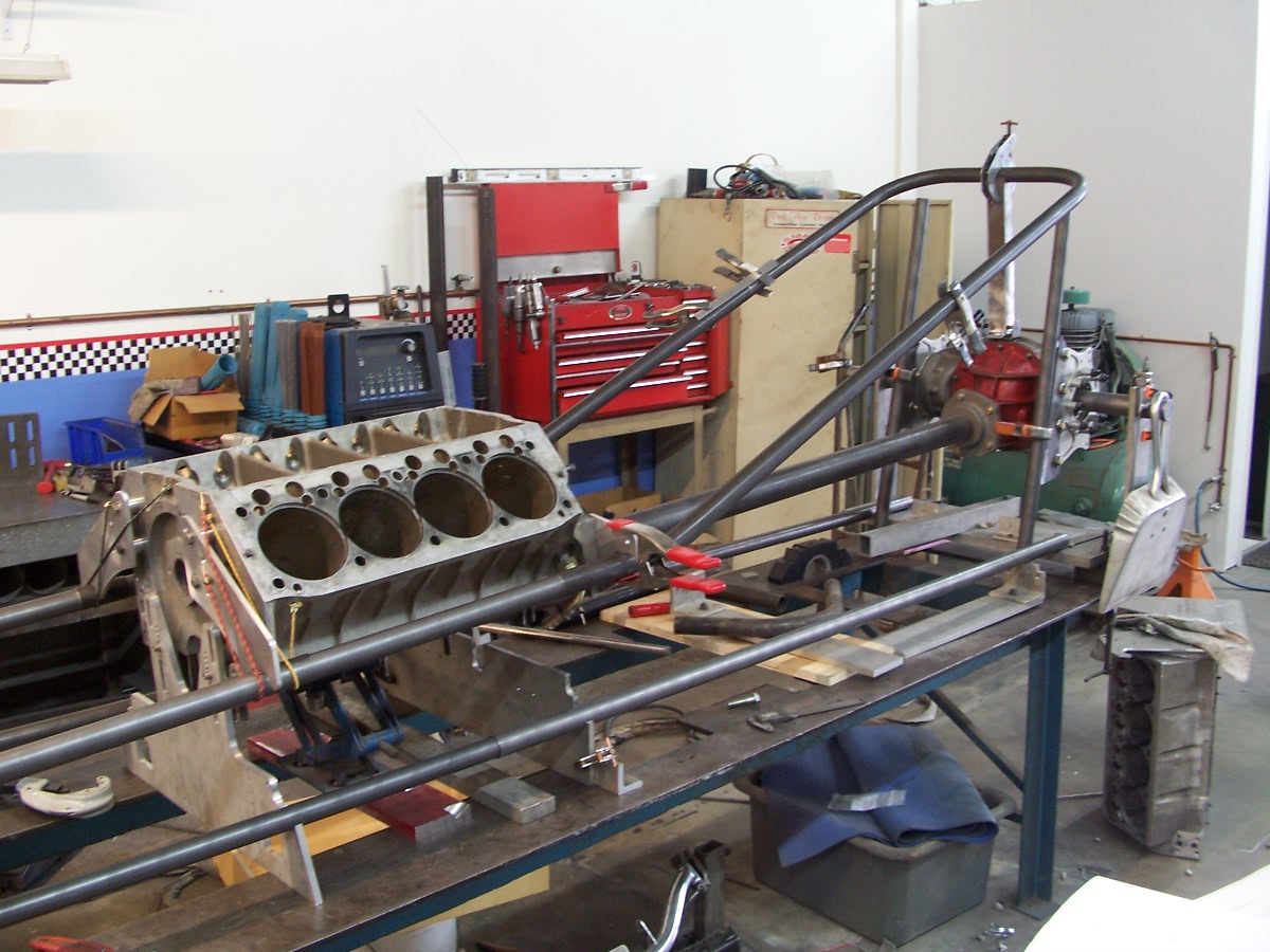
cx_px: 635
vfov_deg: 40.7
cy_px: 476
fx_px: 1284
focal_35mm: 35
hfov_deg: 52.6
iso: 140
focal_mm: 6
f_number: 2.8
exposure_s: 1/8
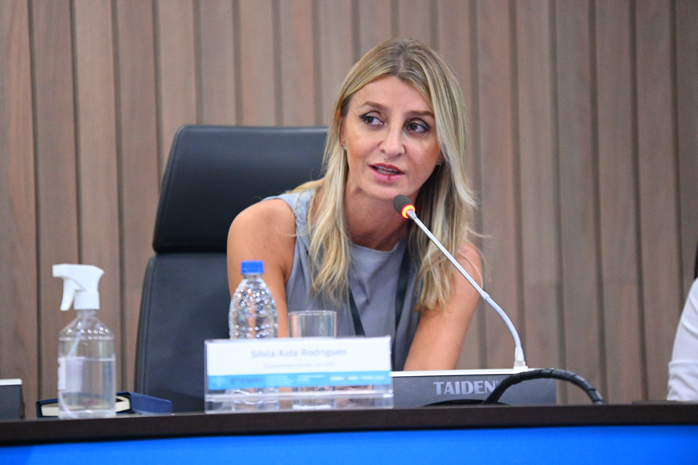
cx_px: 349
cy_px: 232
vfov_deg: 6.9
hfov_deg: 10.3
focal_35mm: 200
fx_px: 3876
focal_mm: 200
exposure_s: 1/200
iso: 10000
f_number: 2.8
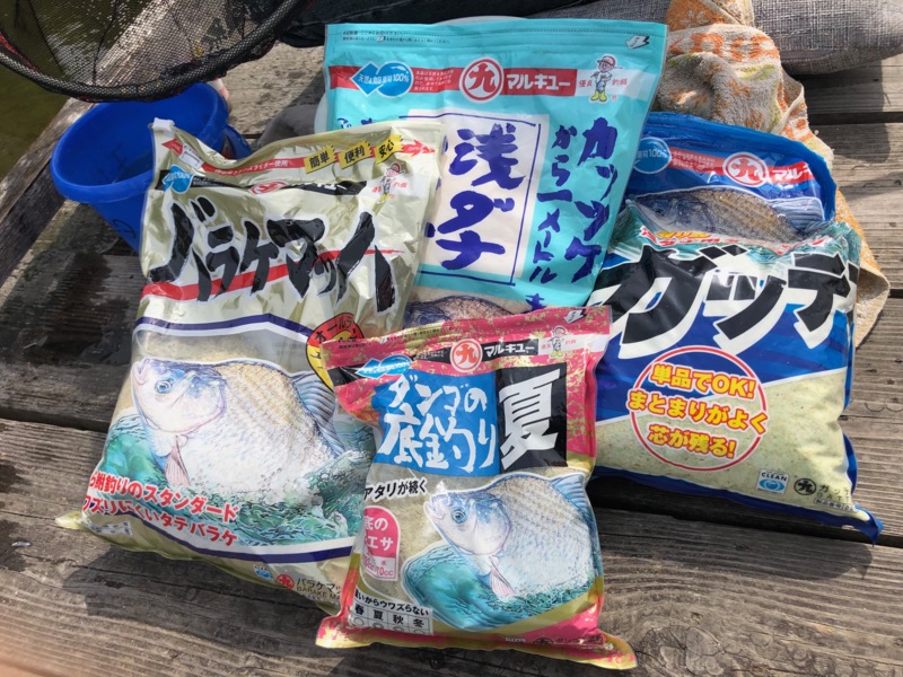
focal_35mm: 28
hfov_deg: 63.4
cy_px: 338
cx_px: 452
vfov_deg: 49.7
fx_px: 730
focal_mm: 3.99
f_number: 1.8
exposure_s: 1/2825
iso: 20
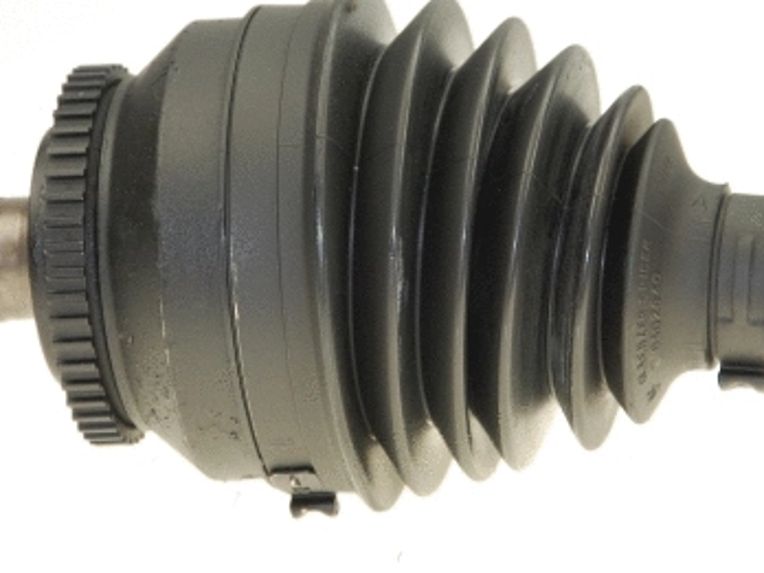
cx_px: 345
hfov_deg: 8.1
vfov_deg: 6.1
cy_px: 209
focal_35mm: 243
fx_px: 5363
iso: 400
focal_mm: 98
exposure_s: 1/160
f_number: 5.6
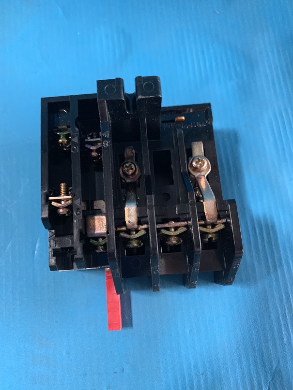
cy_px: 195
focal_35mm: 26
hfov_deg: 53.1
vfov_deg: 67.3
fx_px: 294
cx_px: 146
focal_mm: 4.25
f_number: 1.8
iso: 400
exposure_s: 1/33
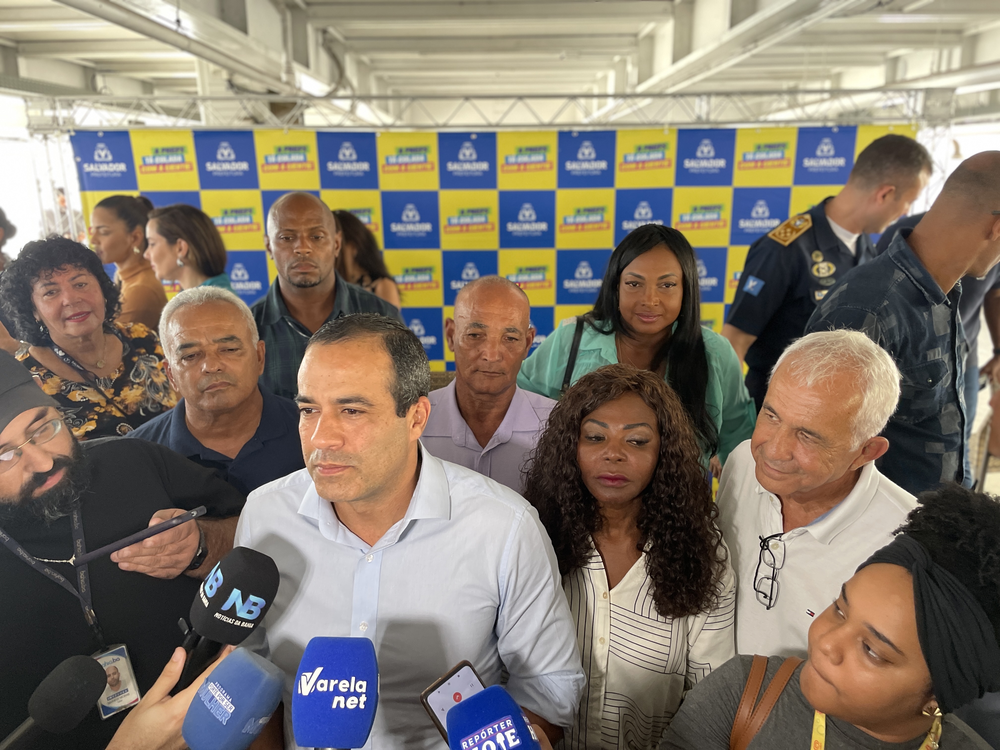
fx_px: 751
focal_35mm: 26
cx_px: 500
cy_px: 375
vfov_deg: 53.1
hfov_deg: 67.3
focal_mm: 4.2
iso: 200
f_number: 1.6
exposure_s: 1/60
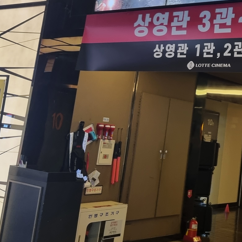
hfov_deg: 28.0
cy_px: 68
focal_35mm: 59
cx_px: 218
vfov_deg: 28.7
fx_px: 467
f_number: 1.8
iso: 250
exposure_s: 1/60
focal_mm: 5.4
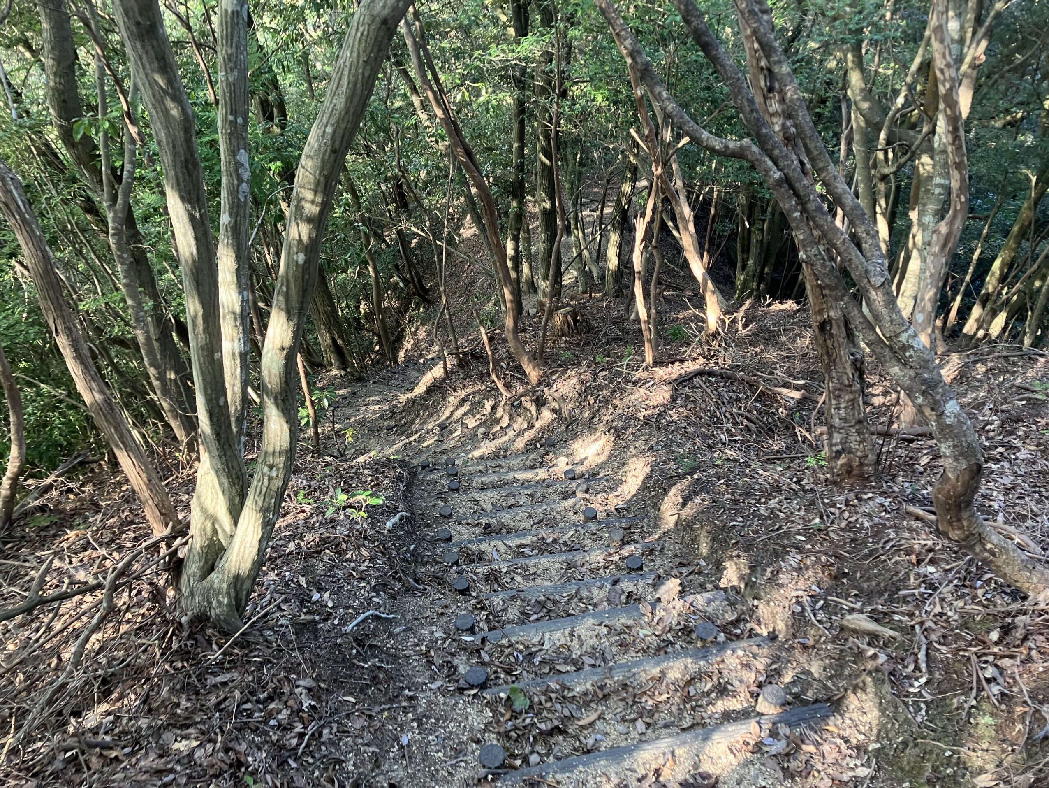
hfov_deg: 63.4
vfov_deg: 49.8
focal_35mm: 28
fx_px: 849
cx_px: 524
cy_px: 394
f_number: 1.8
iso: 80
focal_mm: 3.99
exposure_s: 1/61
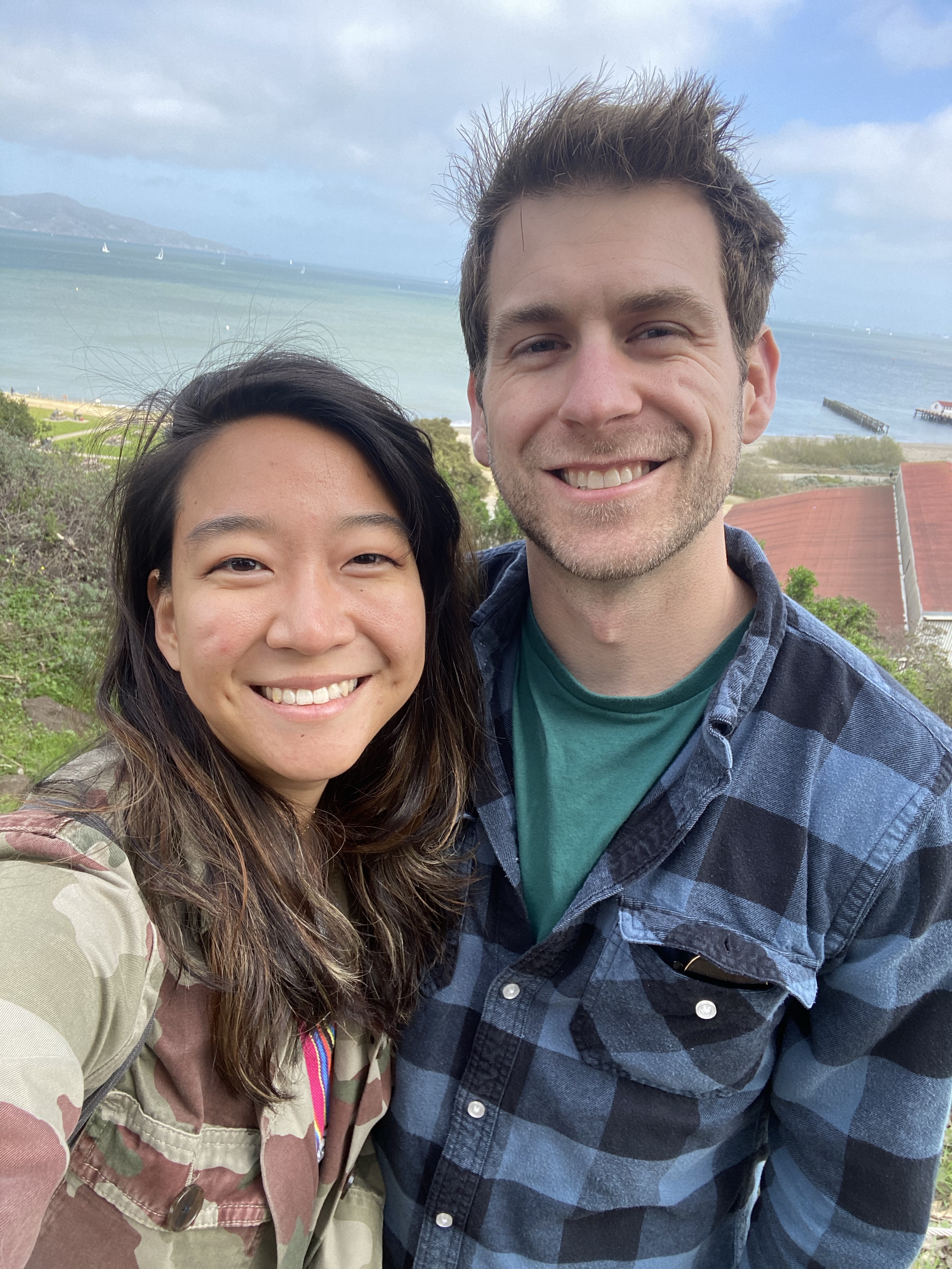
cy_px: 634
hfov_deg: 58.9
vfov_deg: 73.9
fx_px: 843
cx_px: 476
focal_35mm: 23
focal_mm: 2.71
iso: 25
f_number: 2.2
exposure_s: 1/247
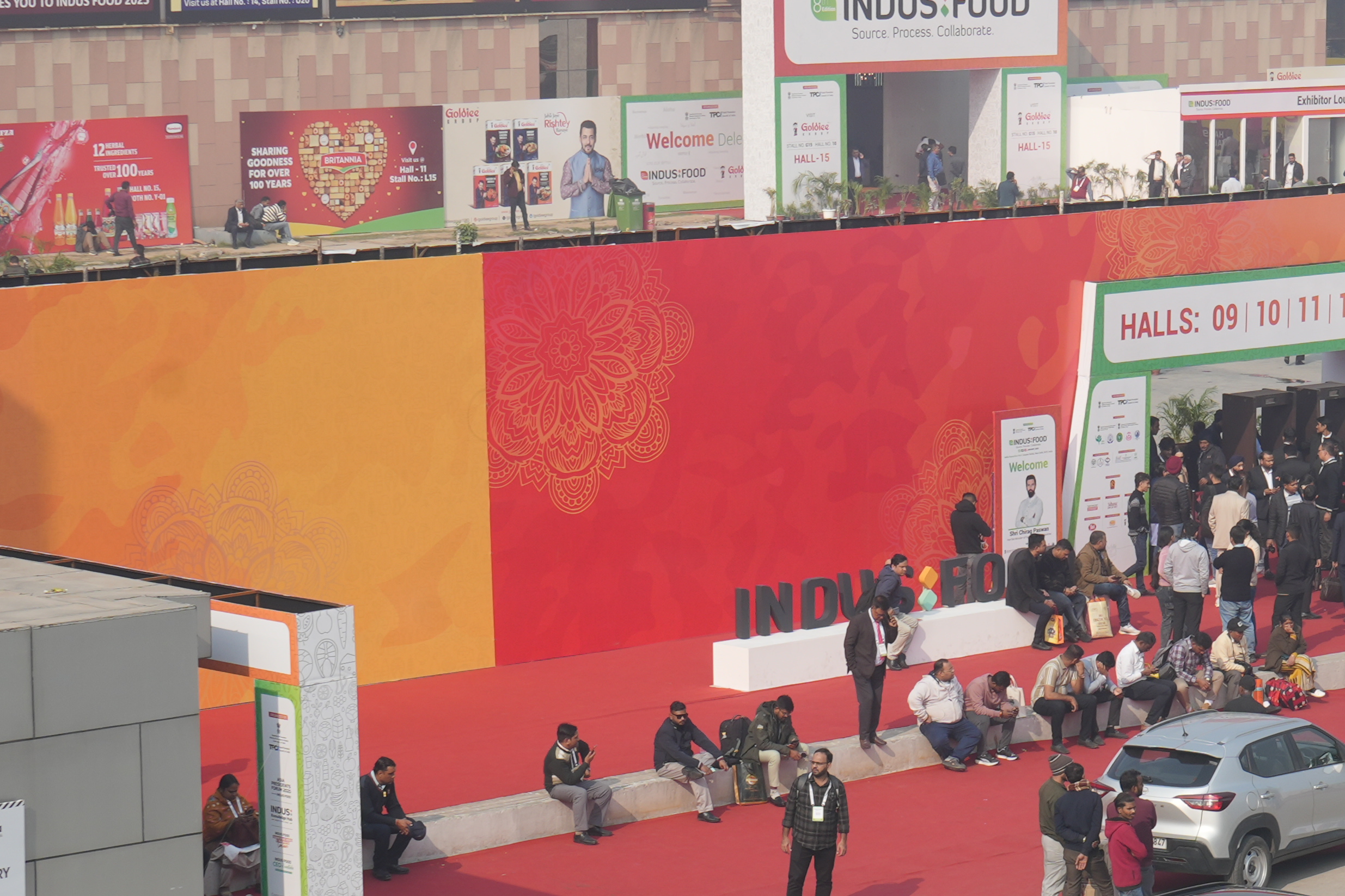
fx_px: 4558
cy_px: 690
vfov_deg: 11.2
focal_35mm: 122
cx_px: 1011
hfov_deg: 16.7
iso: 125
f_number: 9
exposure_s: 1/250
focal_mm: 43
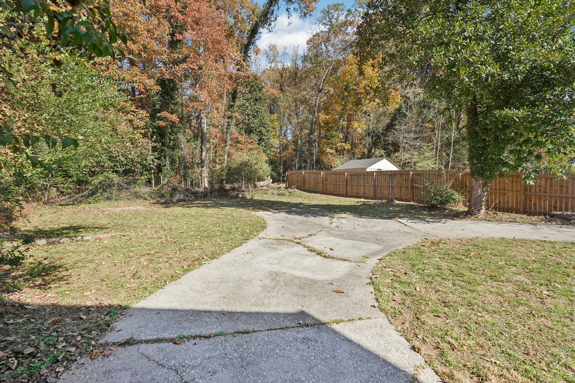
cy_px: 192
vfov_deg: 73.7
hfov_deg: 96.7
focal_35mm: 16
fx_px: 256
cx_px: 288
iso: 800
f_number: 8
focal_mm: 16
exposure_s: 1/1000
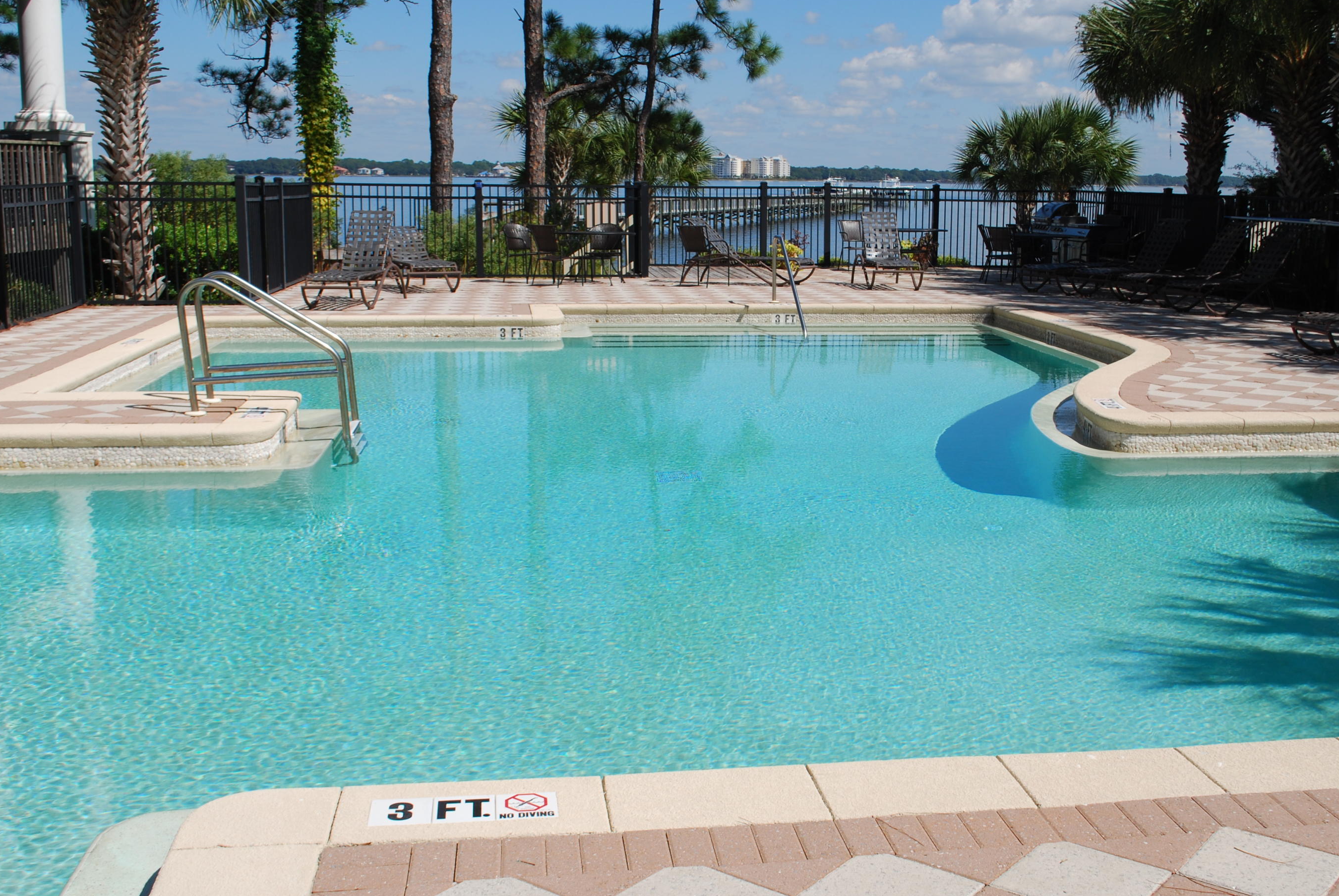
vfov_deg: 33.5
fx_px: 1489
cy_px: 455
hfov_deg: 48.4
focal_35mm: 40
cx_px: 716
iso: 100
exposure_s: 1/320
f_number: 9
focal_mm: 24
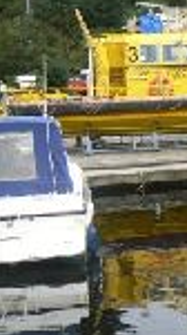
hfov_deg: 11.4
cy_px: 168
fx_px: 831
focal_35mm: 94
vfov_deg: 22.7
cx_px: 396
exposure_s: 1/125
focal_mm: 6
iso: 80
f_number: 5
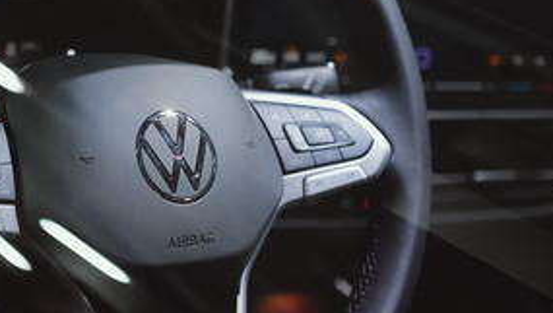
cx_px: 206
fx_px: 1805
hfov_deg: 17.4
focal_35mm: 123
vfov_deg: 9.9
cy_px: 151
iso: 1250
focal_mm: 43
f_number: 2
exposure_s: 1/80
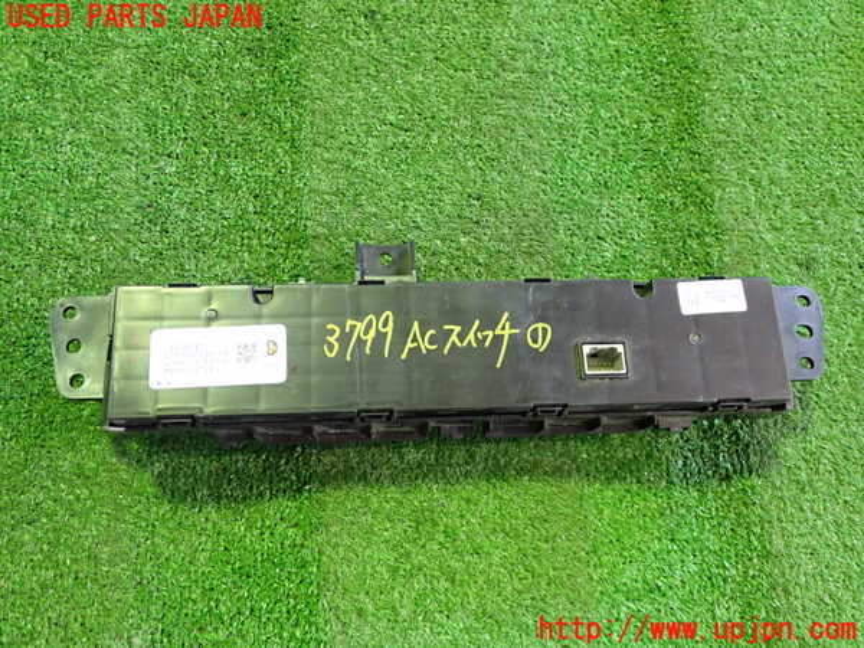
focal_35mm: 30
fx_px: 749
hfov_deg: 60.0
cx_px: 432
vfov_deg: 46.8
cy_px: 324
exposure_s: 1/30
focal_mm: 5.4
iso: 640
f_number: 2.3
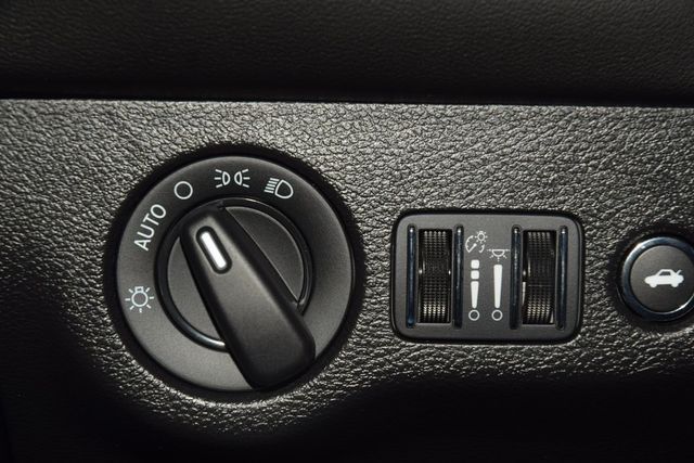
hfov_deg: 19.5
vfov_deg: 13.0
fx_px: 2024
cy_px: 232
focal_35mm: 105
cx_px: 347
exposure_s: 1/125
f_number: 8
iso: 100
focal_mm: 70
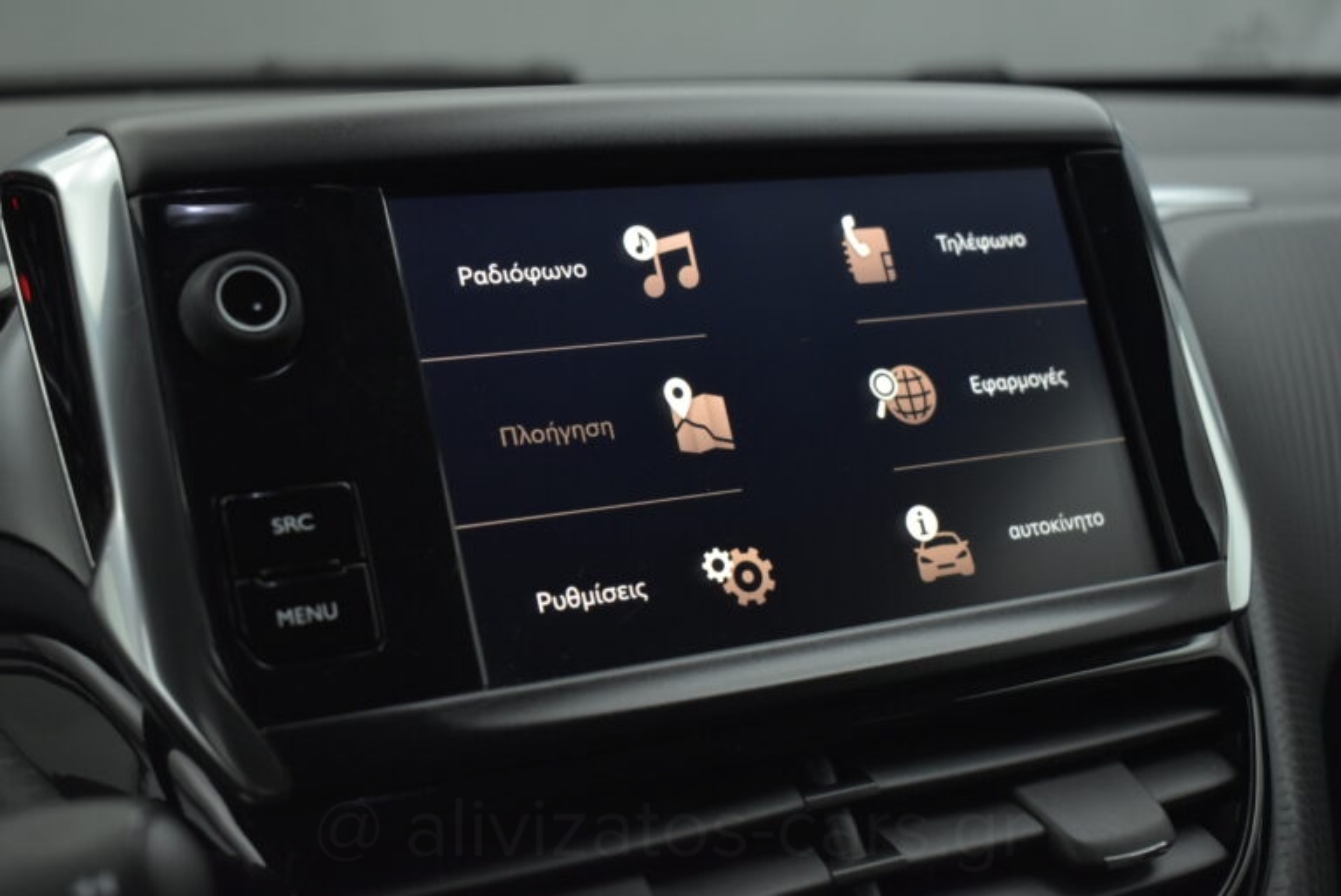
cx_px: 670
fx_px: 1901
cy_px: 448
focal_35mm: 51
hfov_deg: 38.9
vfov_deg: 26.5
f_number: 4.5
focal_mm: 34
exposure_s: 1/125
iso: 1600
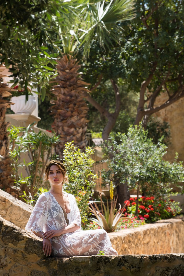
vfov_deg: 12.8
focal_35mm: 160
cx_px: 92
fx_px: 1225
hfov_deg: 8.6
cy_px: 138
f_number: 8
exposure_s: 1/500
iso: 400
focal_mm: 160
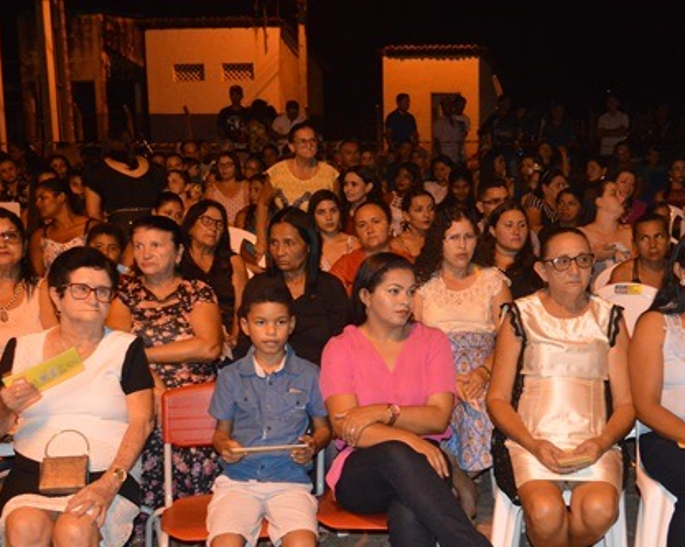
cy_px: 300
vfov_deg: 29.1
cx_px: 451
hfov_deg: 35.7
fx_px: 1053
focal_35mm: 52
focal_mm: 24
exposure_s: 1/60
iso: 3200
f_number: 4
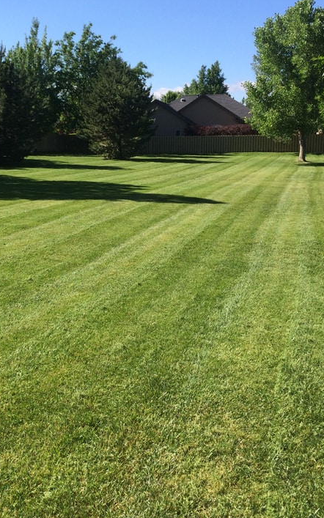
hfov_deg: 28.1
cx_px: 77
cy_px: 224
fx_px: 636
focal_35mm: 45
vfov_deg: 44.3
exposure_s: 1/1642
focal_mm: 4.12
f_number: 2.2
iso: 32
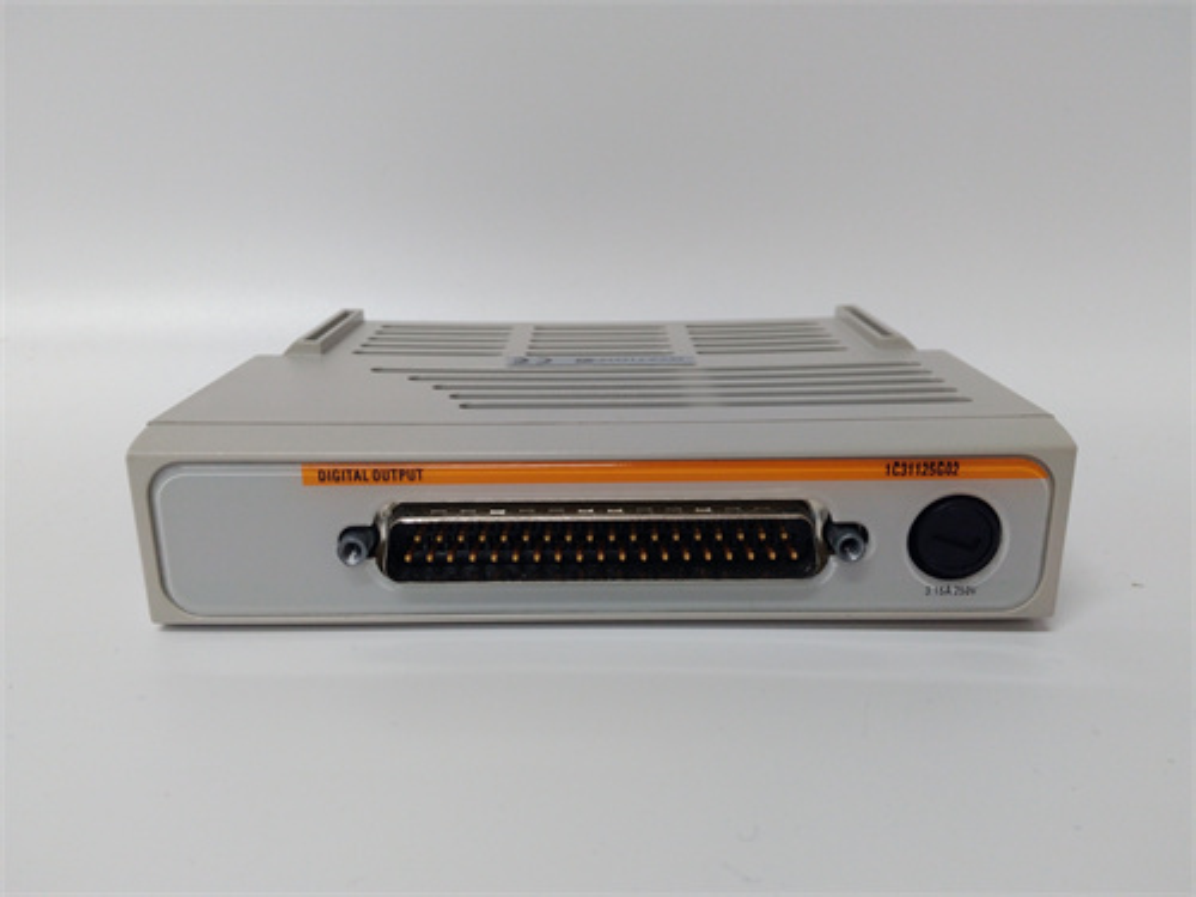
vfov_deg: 51.4
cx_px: 598
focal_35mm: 27
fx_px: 933
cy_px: 448
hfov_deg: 65.3
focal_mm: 3.79
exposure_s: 1/30
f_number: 2
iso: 155
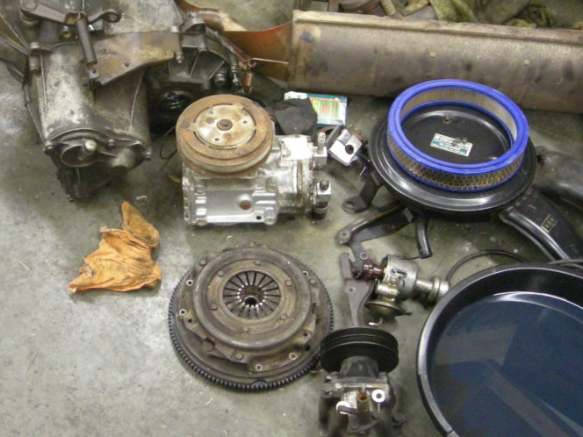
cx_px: 216
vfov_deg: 27.0
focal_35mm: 54
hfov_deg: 35.3
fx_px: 909
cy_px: 170
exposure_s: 1/11.7
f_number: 2.8
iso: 400
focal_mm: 5.7
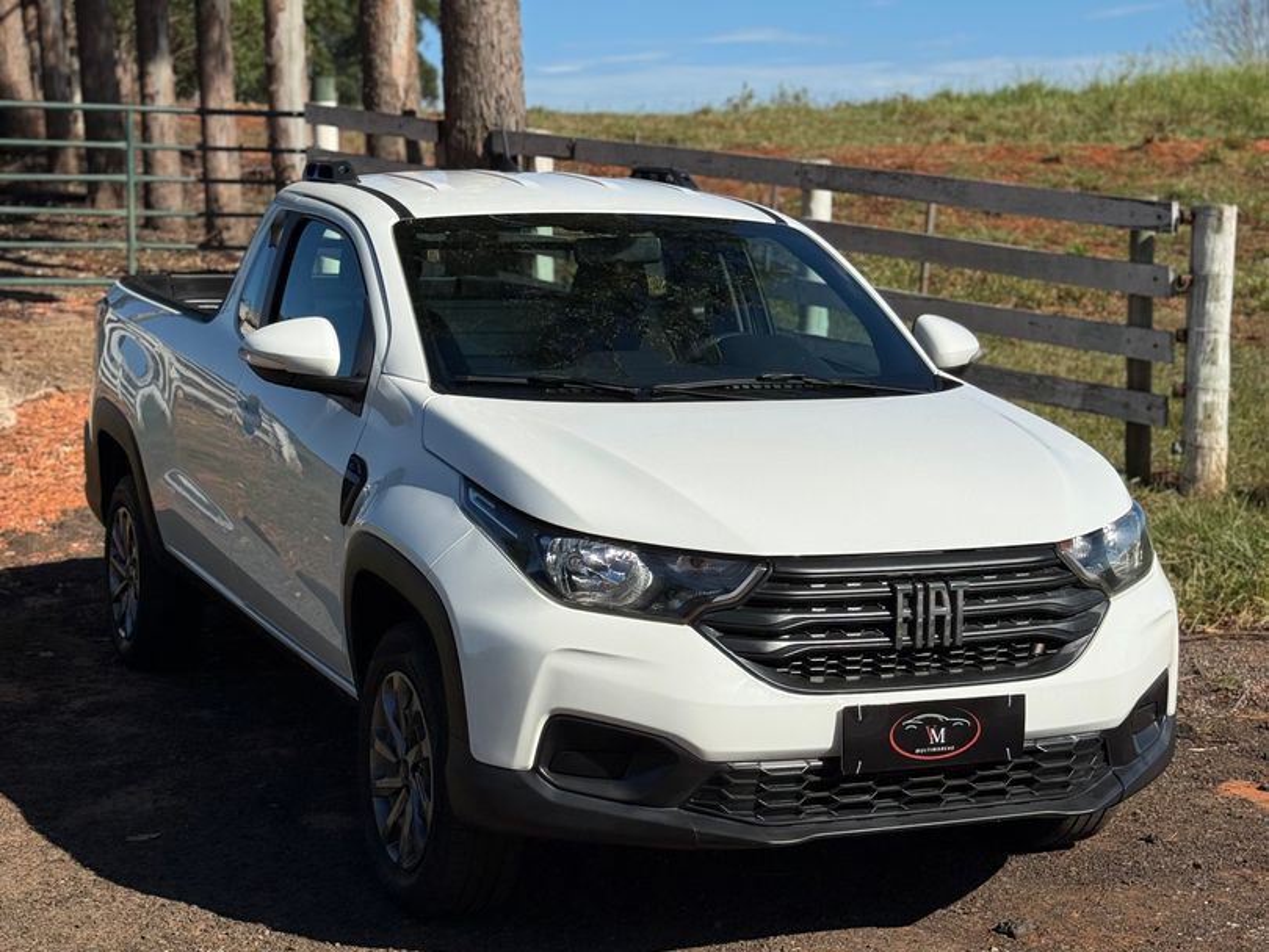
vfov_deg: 30.3
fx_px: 1760
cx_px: 634
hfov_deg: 39.6
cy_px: 476
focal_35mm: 48
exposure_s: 1/11364
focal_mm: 6.76
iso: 64
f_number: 1.78
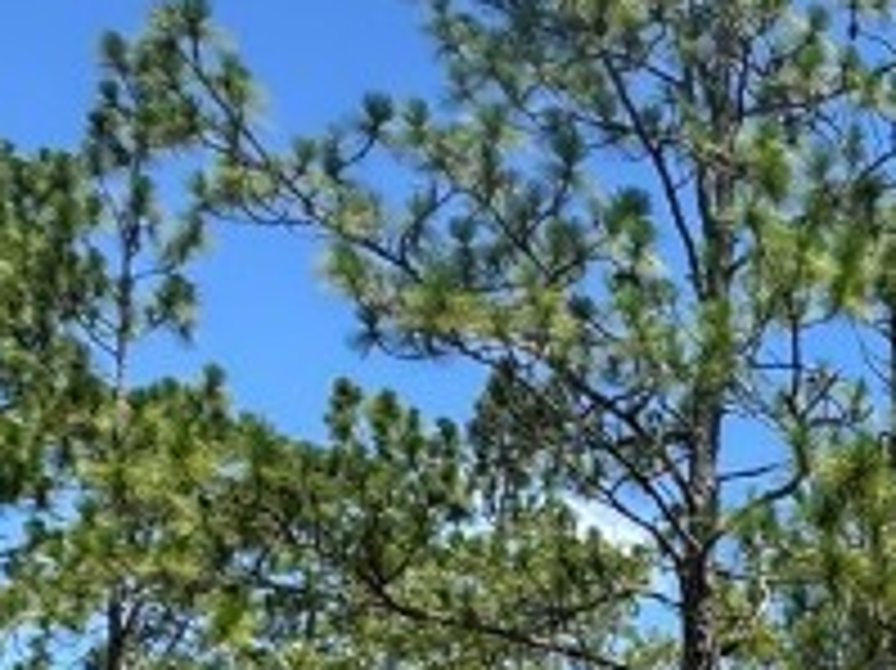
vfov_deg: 17.3
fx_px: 1863
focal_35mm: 72
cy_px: 1142
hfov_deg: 21.7
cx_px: 1405
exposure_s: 1/796
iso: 40
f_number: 2.2
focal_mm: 2.22
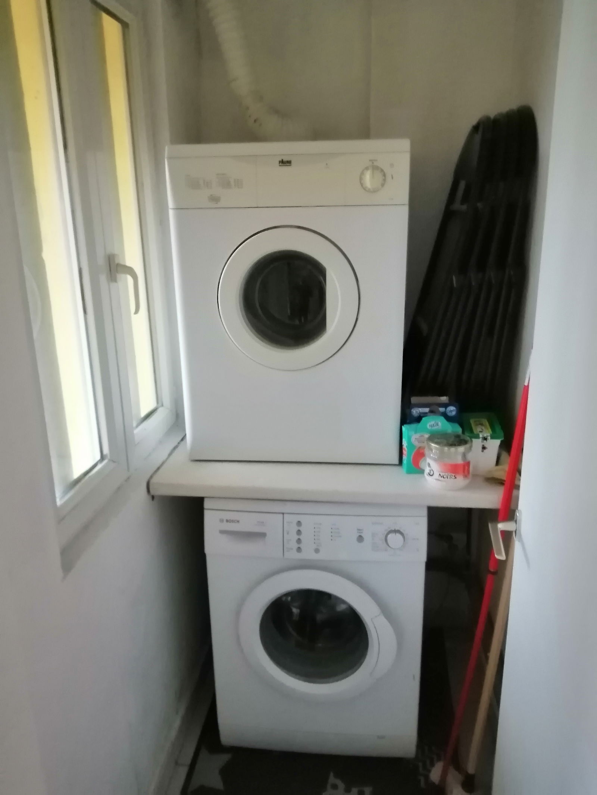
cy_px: 398
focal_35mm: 26
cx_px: 298
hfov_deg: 53.1
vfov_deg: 67.3
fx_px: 598
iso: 1000
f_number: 1.8
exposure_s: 1/12.5
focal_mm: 3.46
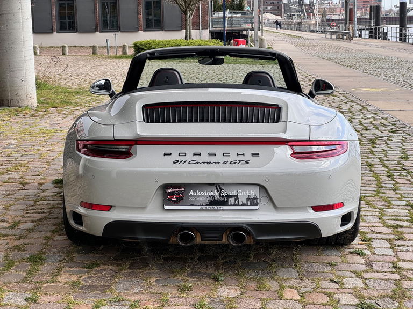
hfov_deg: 25.3
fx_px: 919
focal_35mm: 77
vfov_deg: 19.1
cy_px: 154
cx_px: 206
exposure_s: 1/236
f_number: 2.8
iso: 25
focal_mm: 9
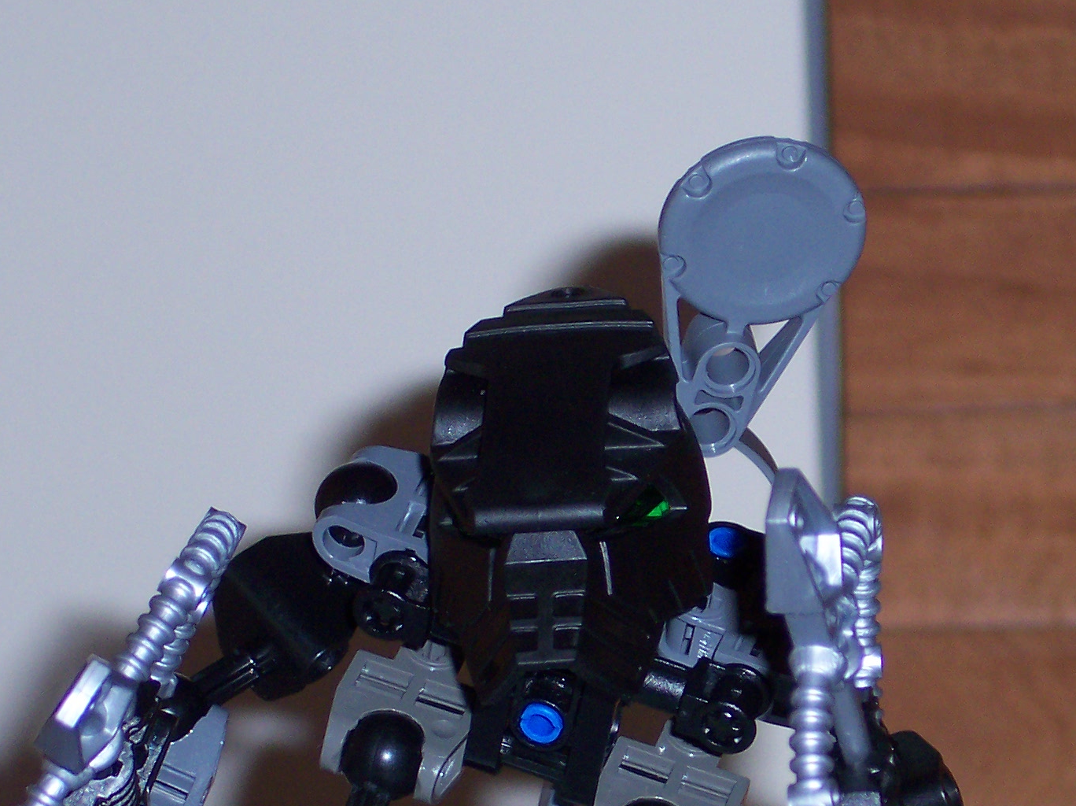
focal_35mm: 215
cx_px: 865
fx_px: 6678
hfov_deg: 9.2
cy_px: 514
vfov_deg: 6.9
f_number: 4.8
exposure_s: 1/90
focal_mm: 24
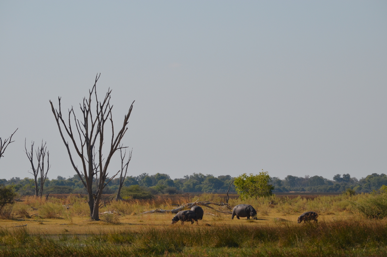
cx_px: 194
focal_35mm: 292
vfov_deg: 4.7
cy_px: 128
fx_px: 3138
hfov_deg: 7.1
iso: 200
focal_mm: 195
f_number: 8
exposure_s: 1/1000
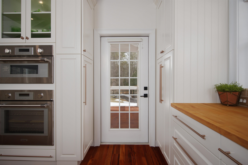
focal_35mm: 18
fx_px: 127
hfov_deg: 88.5
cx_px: 124
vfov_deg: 65.9
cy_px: 82
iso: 400
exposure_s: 1/15
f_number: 7.1
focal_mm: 18.5
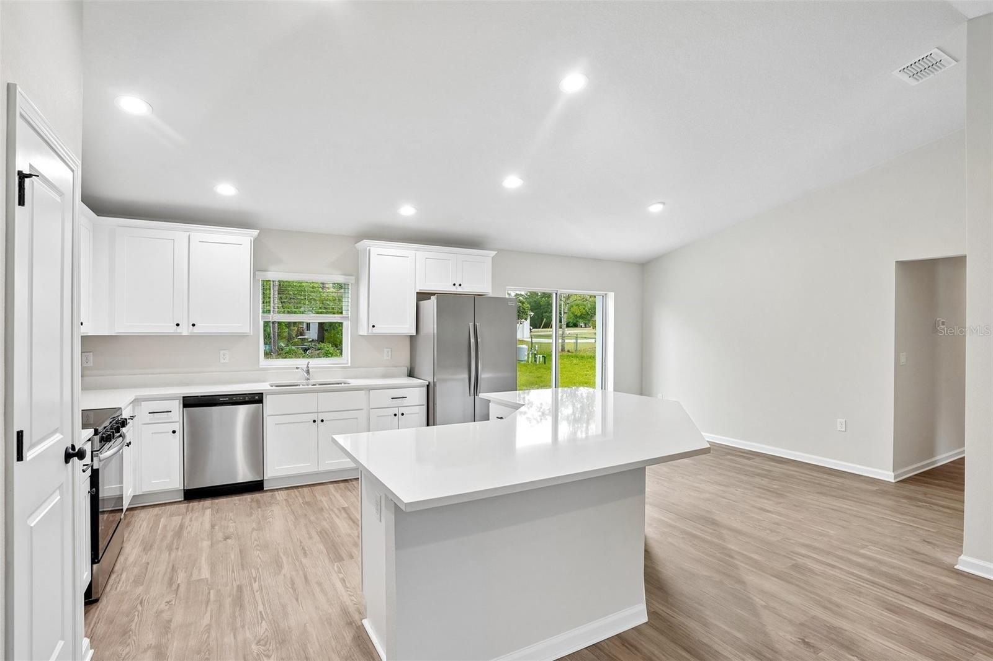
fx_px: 469
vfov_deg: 70.4
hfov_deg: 93.3
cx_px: 496
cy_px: 330
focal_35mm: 17
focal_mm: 17
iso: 400
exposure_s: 1/25
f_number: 9
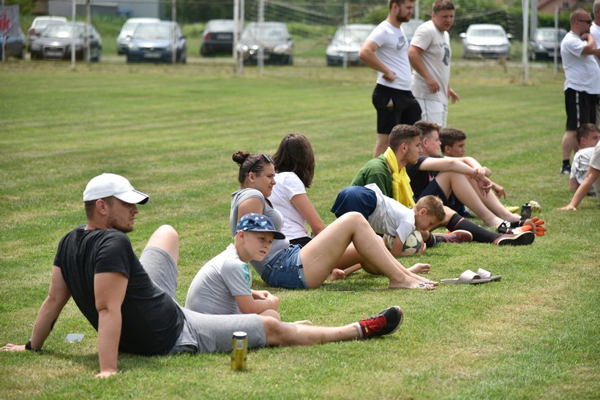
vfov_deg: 11.4
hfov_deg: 17.1
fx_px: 2000
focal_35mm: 120
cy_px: 200
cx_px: 300
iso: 250
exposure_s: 1/2000
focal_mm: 120
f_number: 4
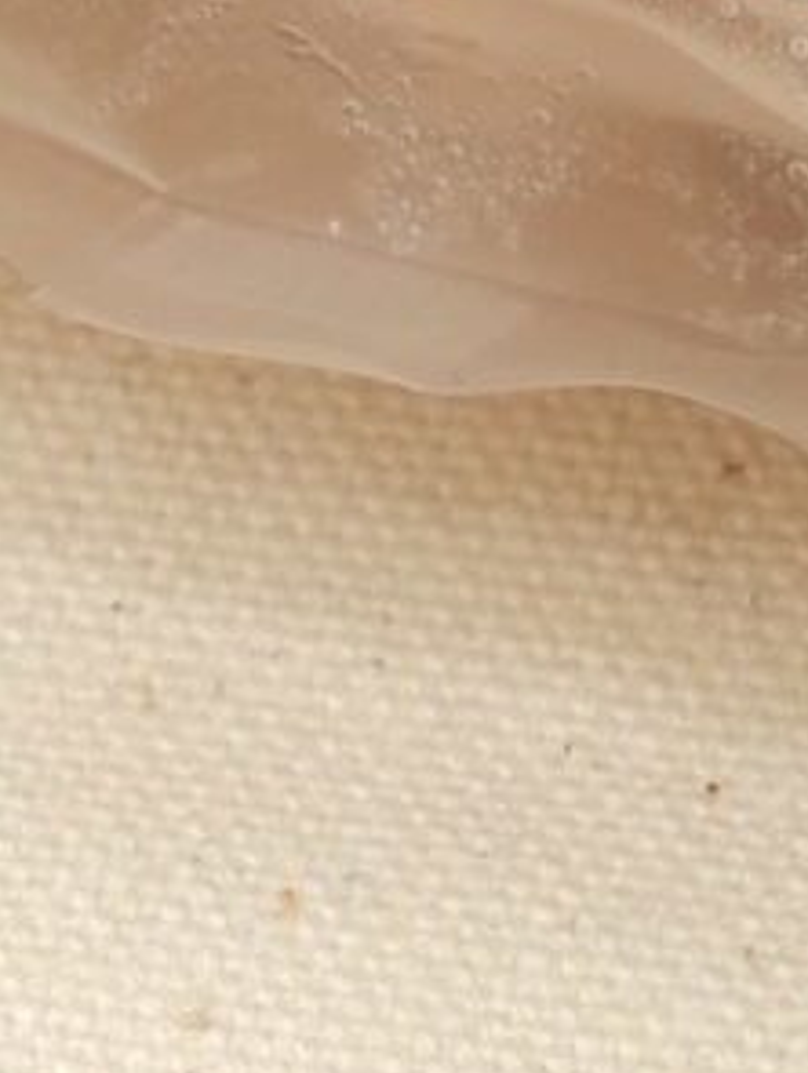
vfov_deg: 5.6
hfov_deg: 4.3
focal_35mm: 350
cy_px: -622
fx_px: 10869
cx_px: 71
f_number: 6.4
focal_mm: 28.2
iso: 250
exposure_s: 1/40
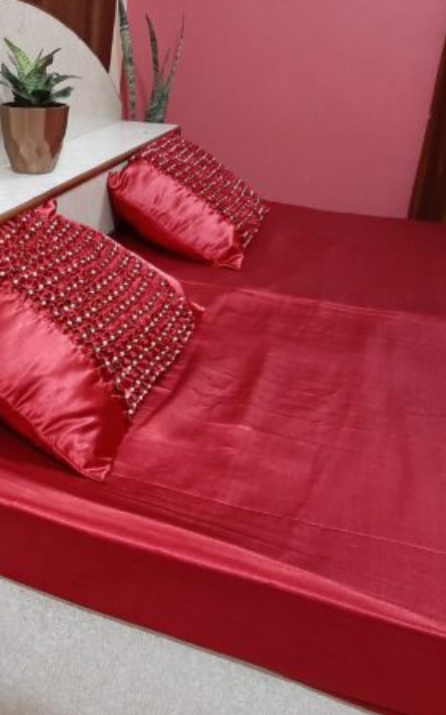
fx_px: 720
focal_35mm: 37
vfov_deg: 52.8
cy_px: 357
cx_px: 24
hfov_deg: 32.3
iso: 400
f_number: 1.7
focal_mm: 3.93
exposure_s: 1/25
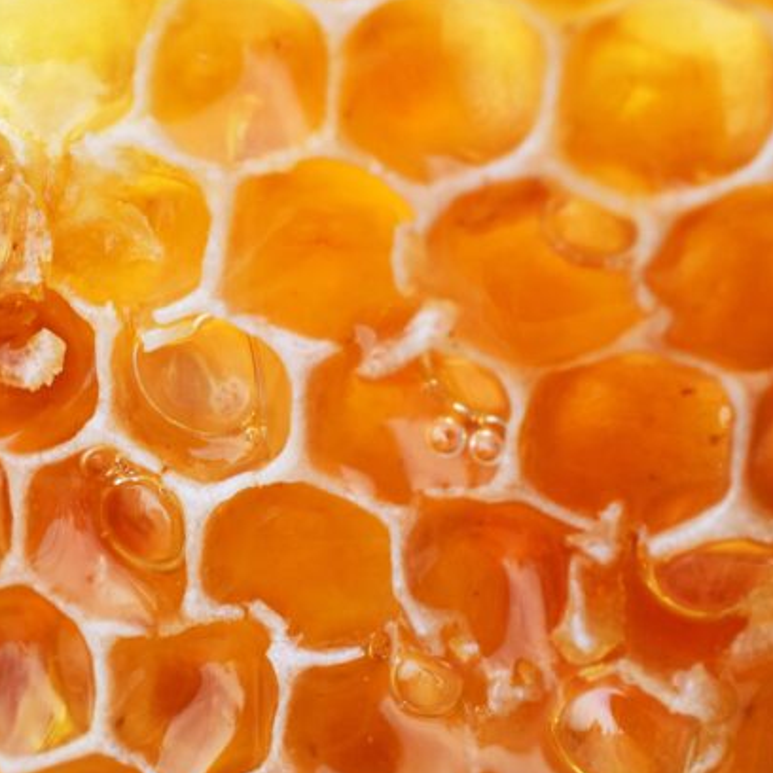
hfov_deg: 18.0
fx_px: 2425
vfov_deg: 18.1
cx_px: 207
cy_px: 458
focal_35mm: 96
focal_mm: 40
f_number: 9
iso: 450
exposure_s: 1/60
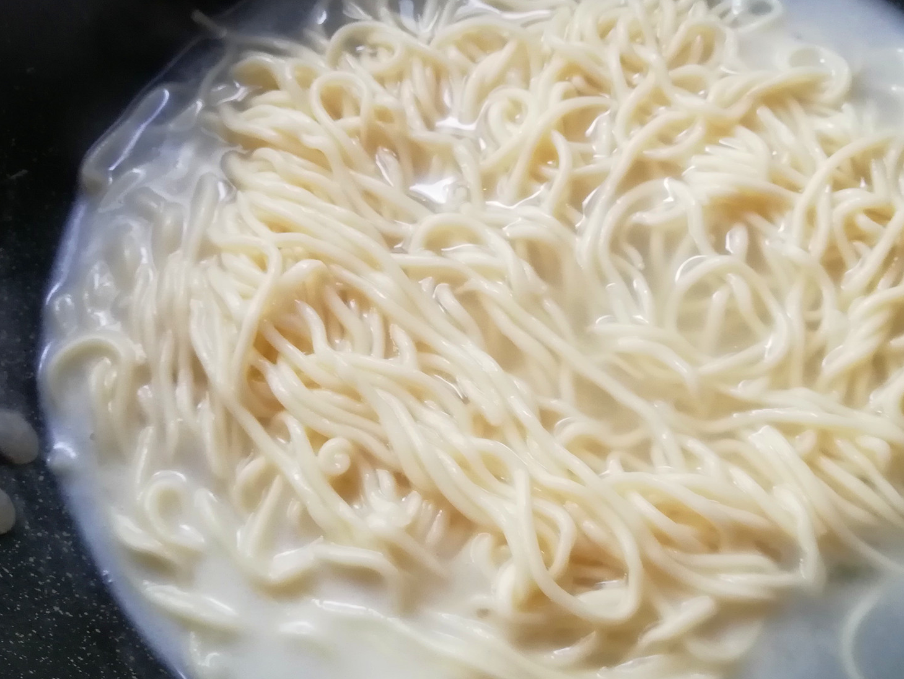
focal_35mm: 37
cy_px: 352
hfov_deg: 49.9
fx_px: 966
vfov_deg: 38.7
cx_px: 534
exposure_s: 1/50
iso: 200
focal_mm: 3.83
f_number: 1.8
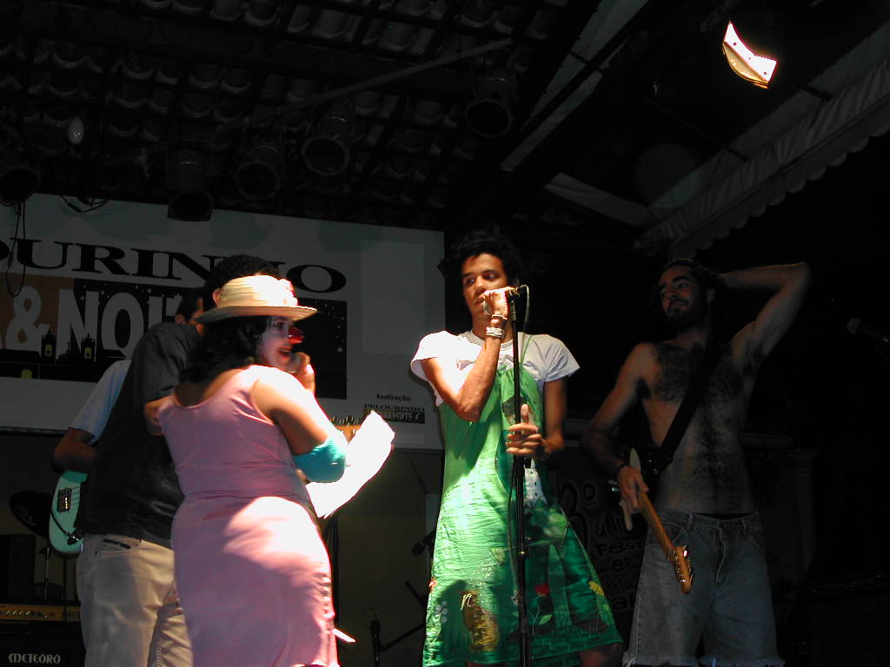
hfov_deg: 33.8
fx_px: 1466
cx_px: 445
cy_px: 334
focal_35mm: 57
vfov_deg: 25.7
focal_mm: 12.2
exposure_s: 1/30
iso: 106
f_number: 3.4
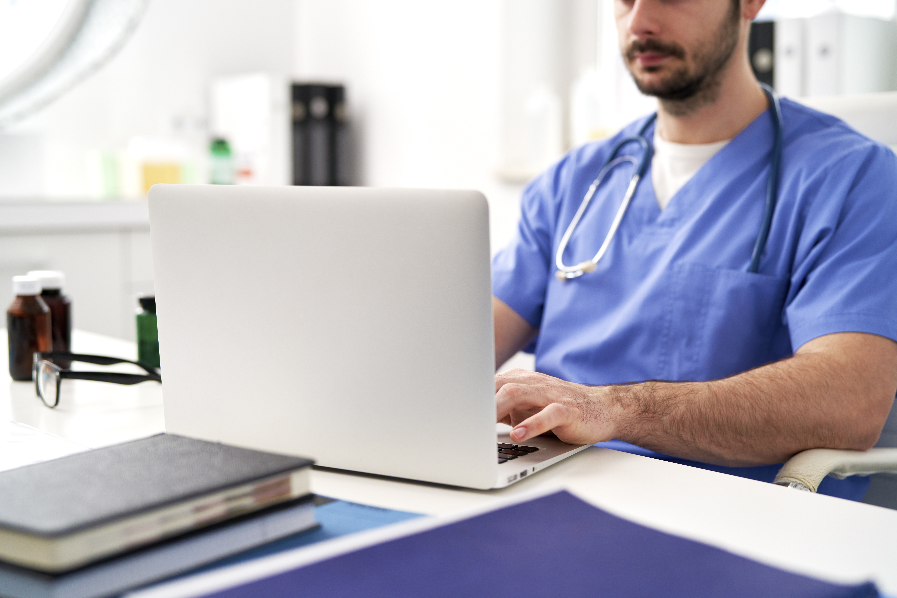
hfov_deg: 39.6
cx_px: 448
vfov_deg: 27.0
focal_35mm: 50
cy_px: 299
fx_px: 1246
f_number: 2.2
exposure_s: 1/125
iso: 125
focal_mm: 50
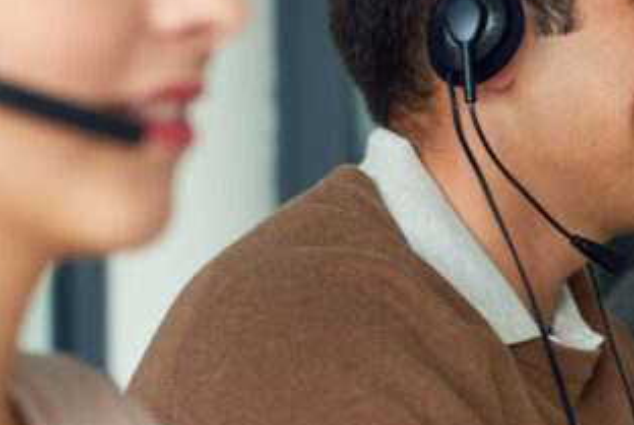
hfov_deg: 12.4
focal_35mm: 164
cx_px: 648
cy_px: 224
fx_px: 2892
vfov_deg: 8.4
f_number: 2.8
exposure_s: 1/250
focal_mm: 50
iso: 400
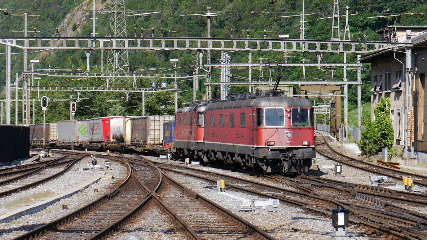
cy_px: 118
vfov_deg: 18.8
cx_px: 212
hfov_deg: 32.8
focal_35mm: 64
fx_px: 725
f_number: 8
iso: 160
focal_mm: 29
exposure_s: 1/320
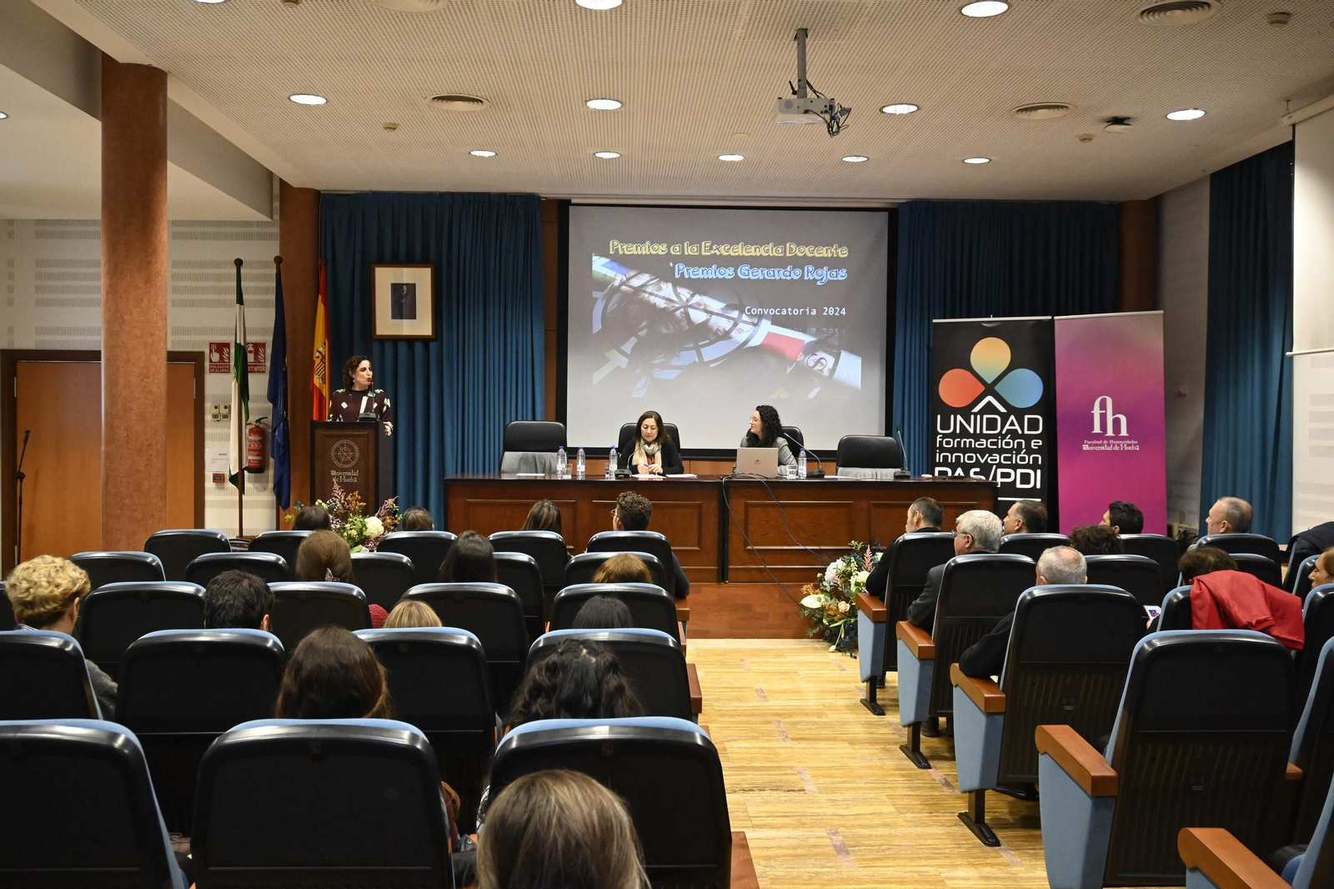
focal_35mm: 32
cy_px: 444
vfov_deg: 41.7
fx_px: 1167
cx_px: 667
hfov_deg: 59.5
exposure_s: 1/100
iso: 5000
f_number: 5
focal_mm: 21
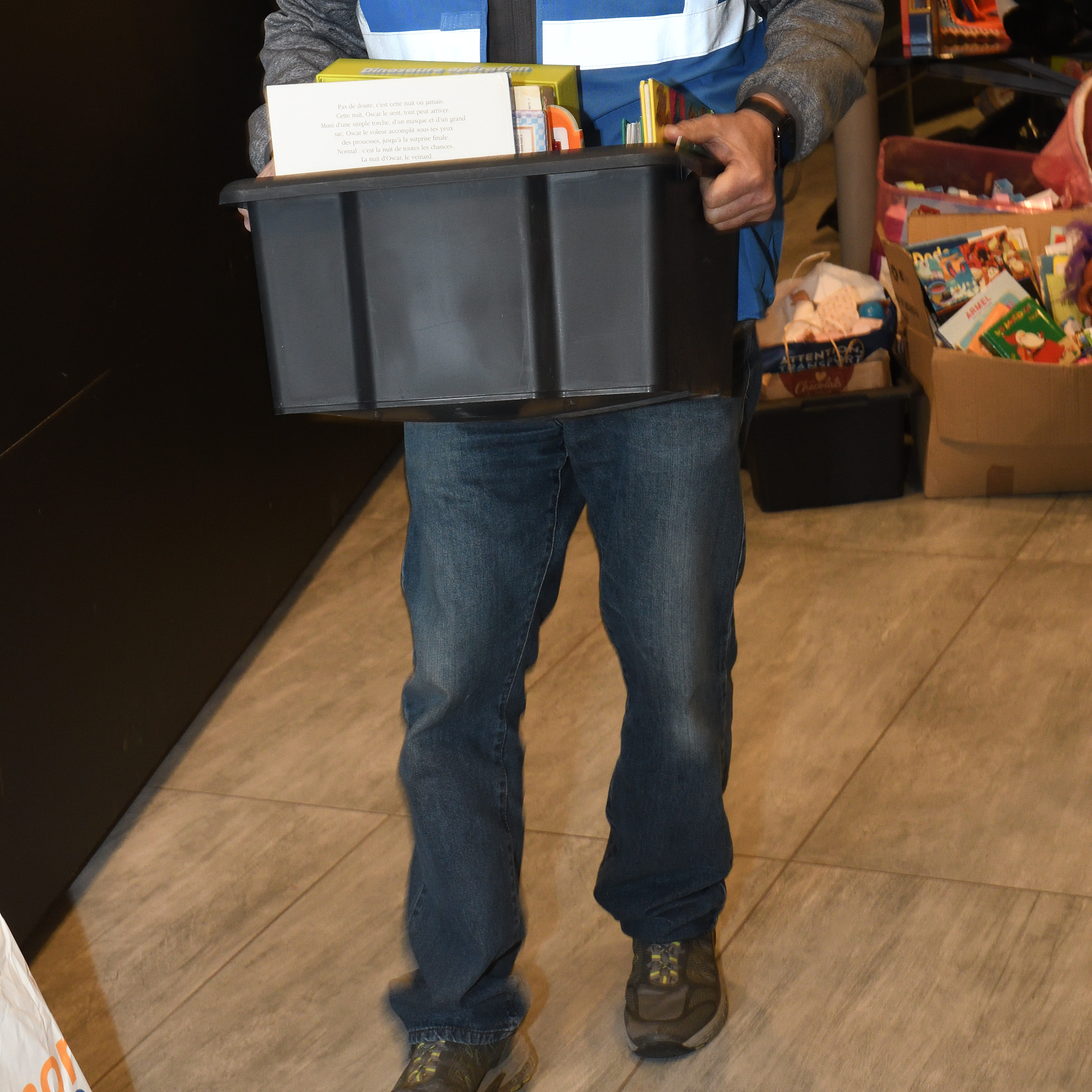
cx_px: 588
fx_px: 2463
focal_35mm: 69
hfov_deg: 25.0
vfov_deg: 24.7
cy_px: 245
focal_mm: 32
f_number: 6.3
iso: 1600
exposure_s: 1/60
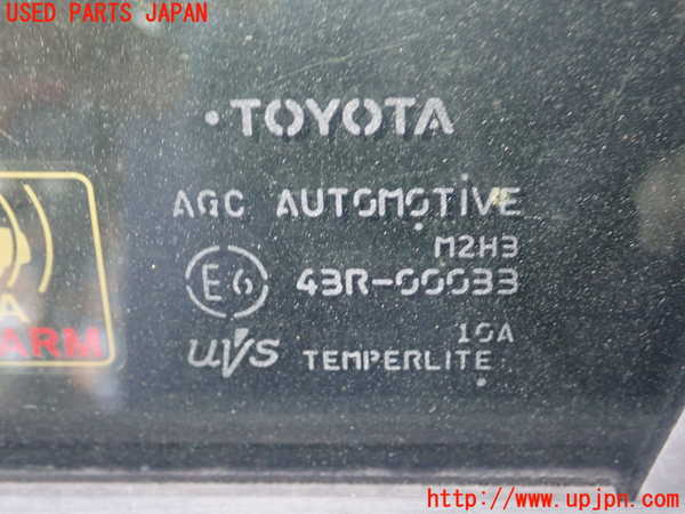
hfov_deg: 38.9
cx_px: 342
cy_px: 257
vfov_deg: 29.7
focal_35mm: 49
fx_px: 970
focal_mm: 8.99
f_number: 3.2
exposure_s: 1/15
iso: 800
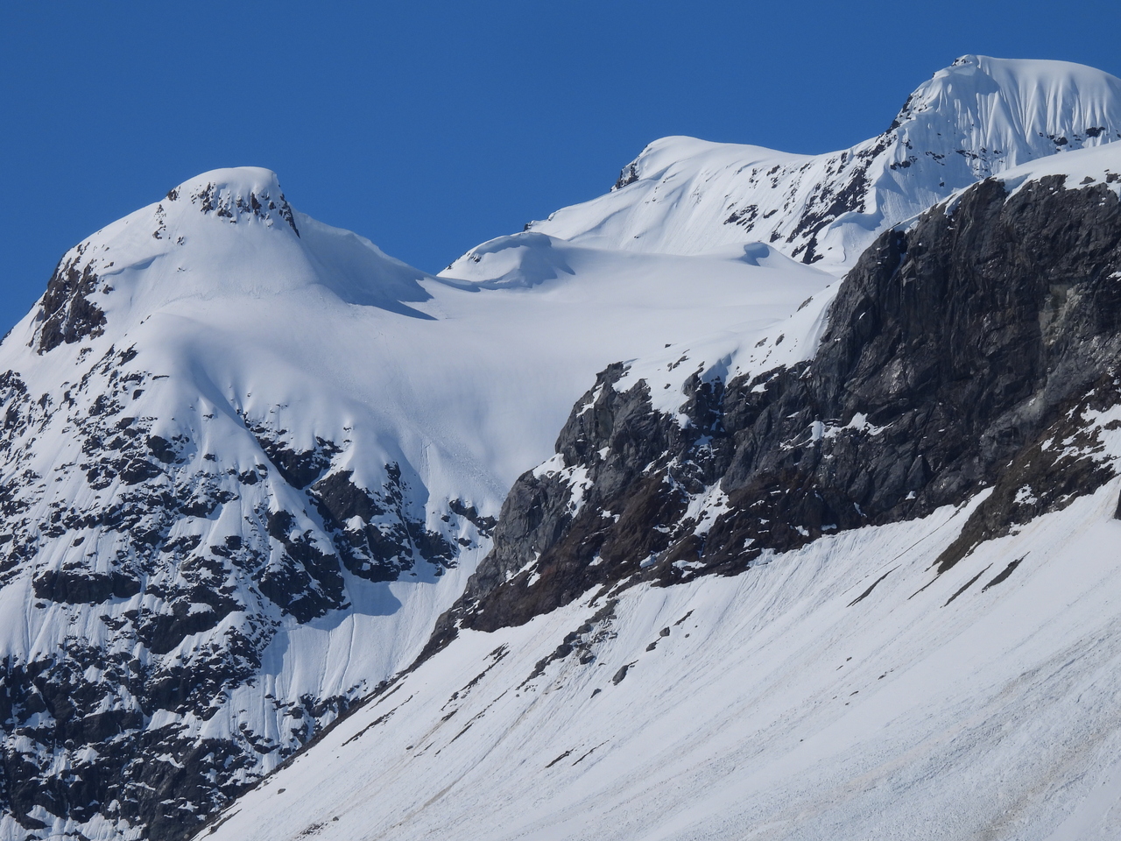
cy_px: 420
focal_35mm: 300
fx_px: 9715
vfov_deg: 5.0
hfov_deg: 6.6
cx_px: 560
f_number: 6.3
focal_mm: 53.5
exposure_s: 1/2000
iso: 100
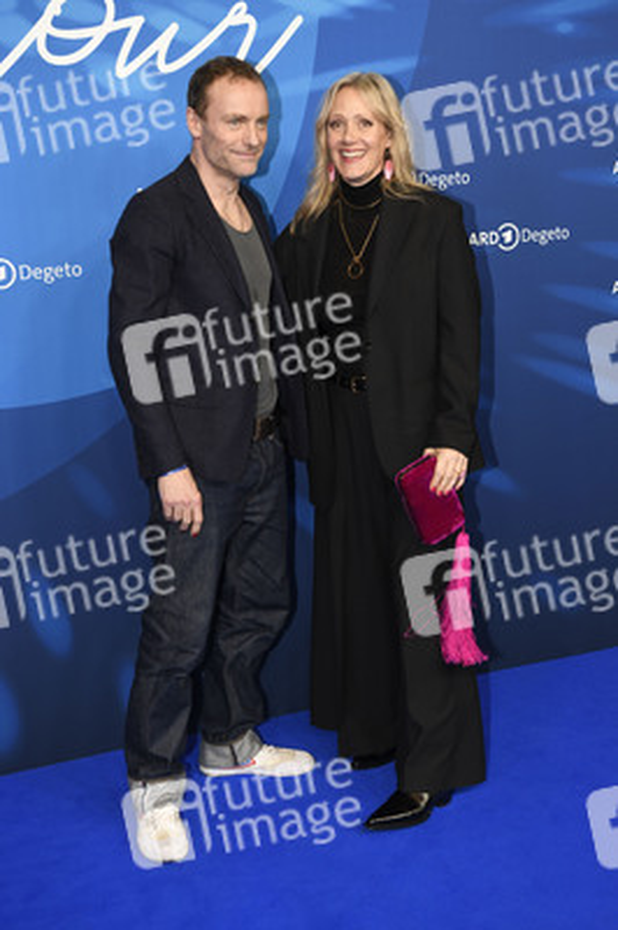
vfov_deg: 41.1
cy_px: 465
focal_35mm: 48
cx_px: 309
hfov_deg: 28.0
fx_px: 1238
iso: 800
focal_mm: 48
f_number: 4
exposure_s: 1/320
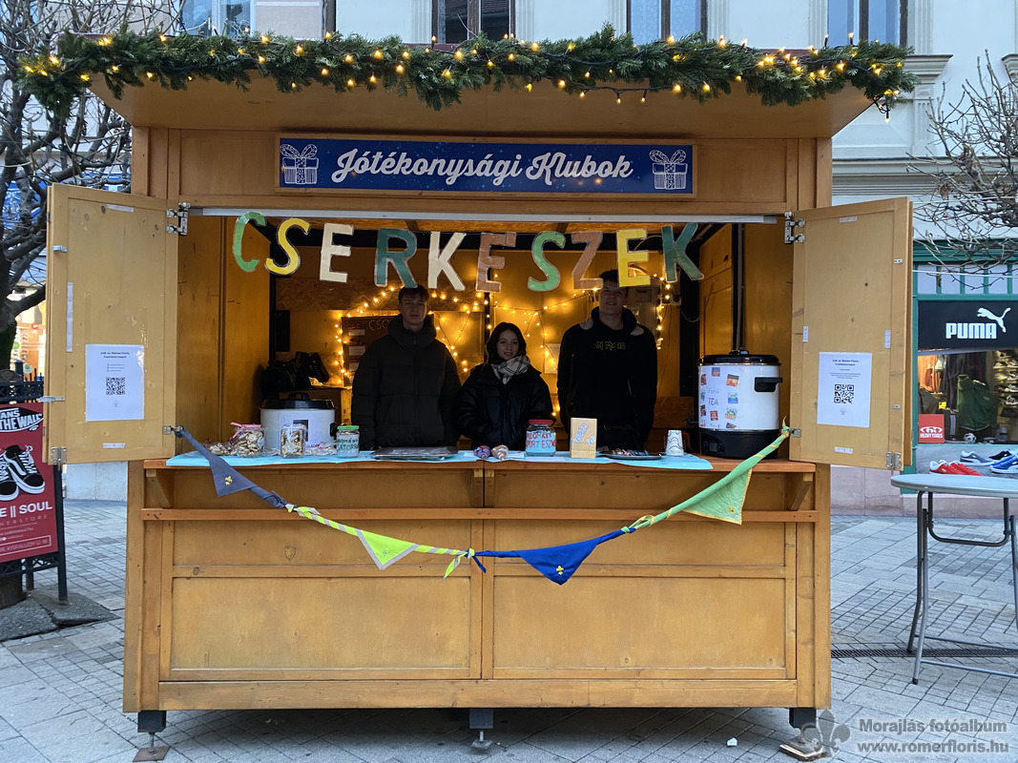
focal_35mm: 26
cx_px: 509
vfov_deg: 53.1
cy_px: 382
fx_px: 765
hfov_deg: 67.3
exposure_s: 1/33
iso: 400
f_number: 1.8
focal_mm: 4.25
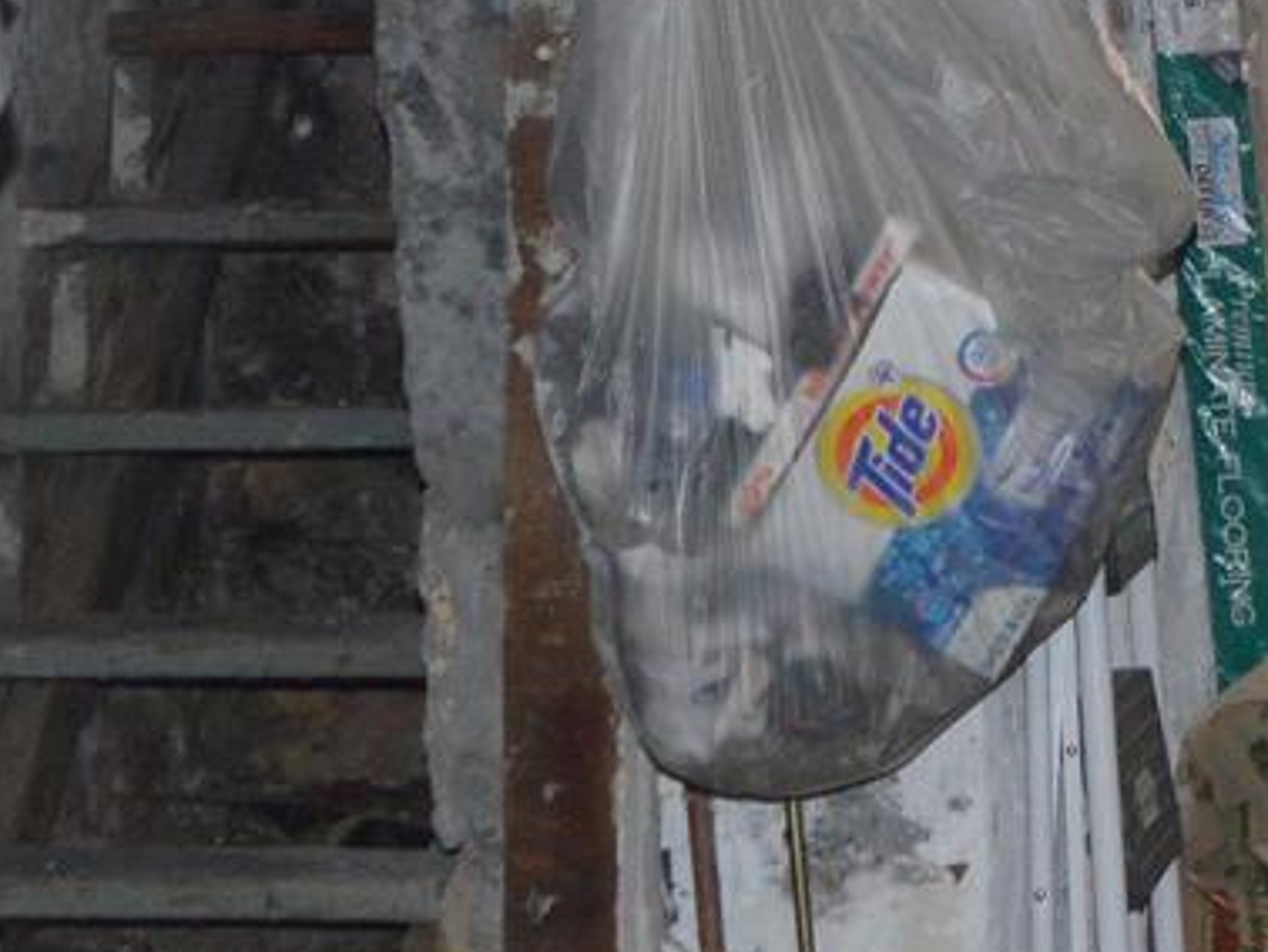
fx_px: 5718
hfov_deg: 12.6
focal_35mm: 156
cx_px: 1010
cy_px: 62
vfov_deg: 9.5
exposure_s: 1/60
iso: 1000
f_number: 3.8
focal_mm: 20
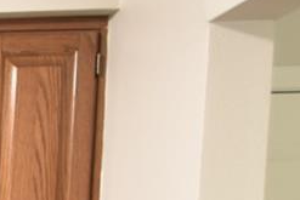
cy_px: 436
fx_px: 809
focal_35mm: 97
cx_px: -378
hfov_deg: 14.9
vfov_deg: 12.1
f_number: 4
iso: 800
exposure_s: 1/10
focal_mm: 10
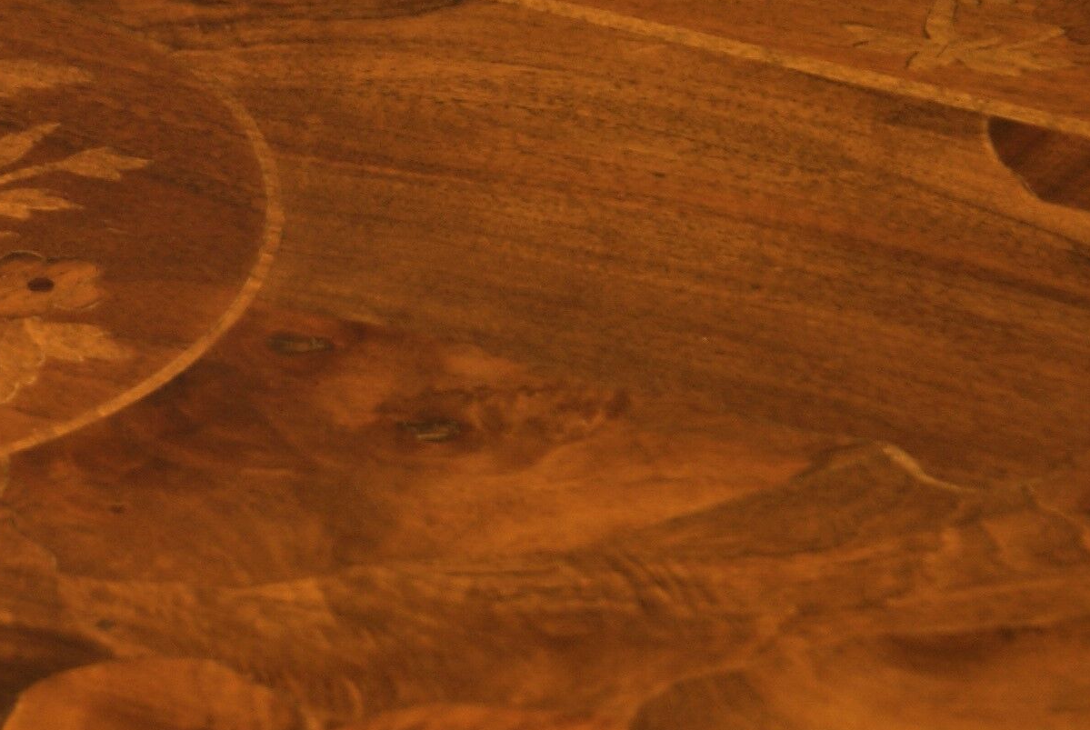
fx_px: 10278
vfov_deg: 4.1
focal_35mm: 339
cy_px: 285
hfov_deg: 6.0
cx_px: -69
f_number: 5.6
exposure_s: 1/125
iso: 100
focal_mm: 70
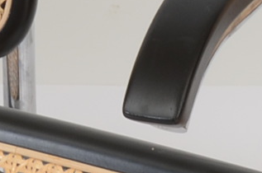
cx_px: 10
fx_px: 2963
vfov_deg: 3.2
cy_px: 640
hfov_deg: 5.1
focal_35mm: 408
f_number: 13
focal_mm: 35
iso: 160
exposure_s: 1/100
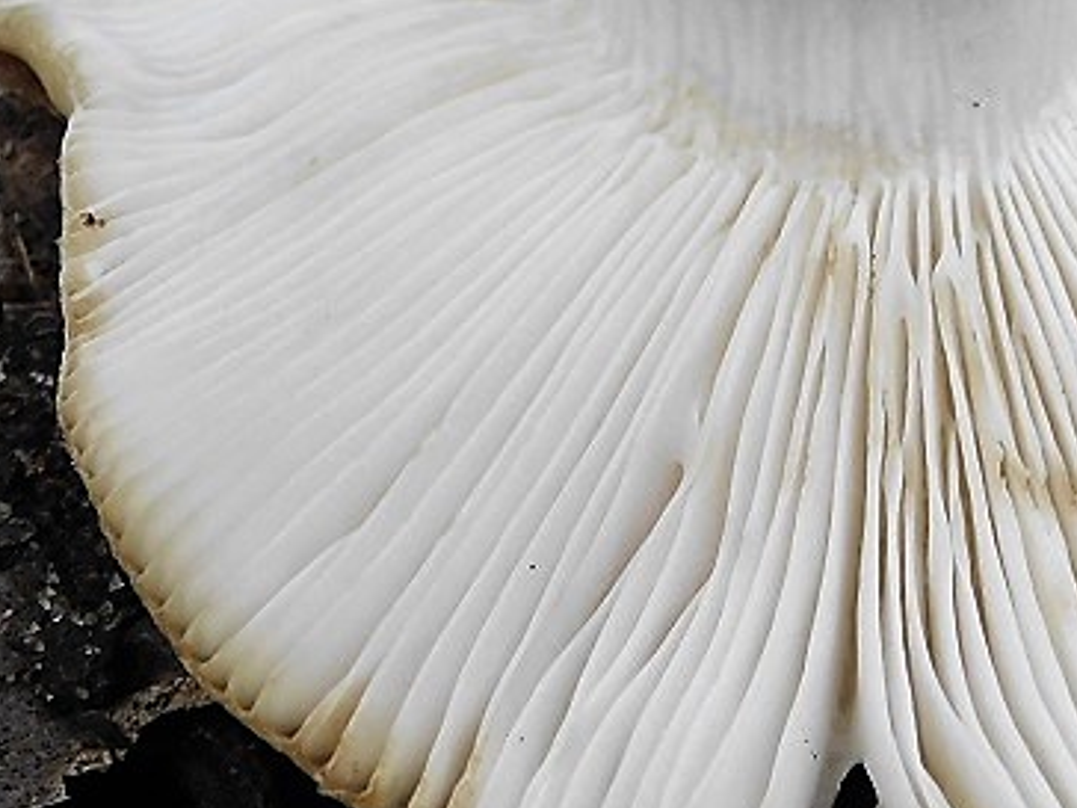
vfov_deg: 7.4
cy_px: 240
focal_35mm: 200
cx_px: 976
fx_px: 6223
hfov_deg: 9.8
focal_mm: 16.1
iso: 280
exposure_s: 1/30
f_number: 4.5
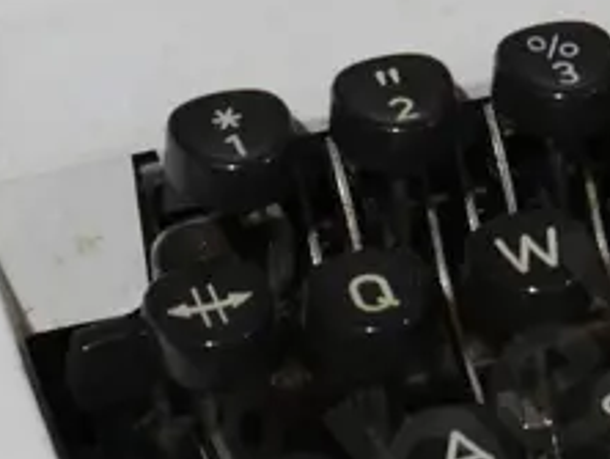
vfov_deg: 5.0
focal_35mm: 295
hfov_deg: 6.6
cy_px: 56
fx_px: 5204
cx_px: 992
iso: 500
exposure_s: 1/80
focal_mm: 32
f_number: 5.4
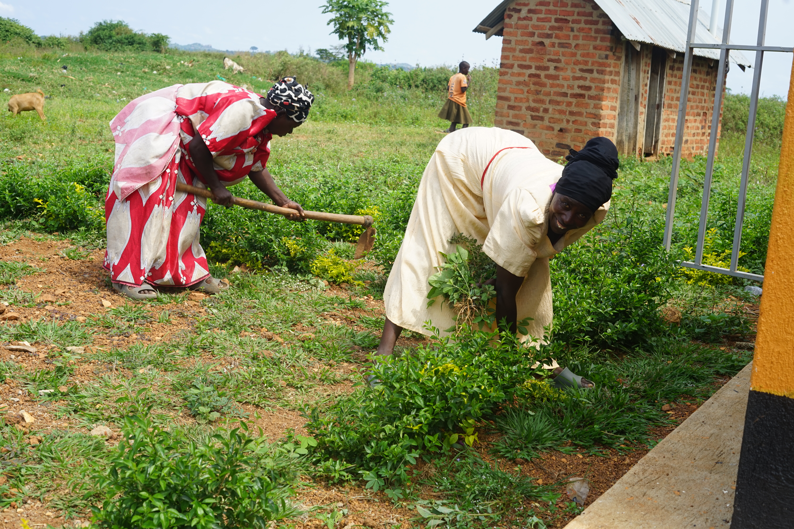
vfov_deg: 27.0
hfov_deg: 39.6
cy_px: 264
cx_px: 397
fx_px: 1103
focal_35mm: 50
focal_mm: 50
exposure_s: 1/125
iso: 100
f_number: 8
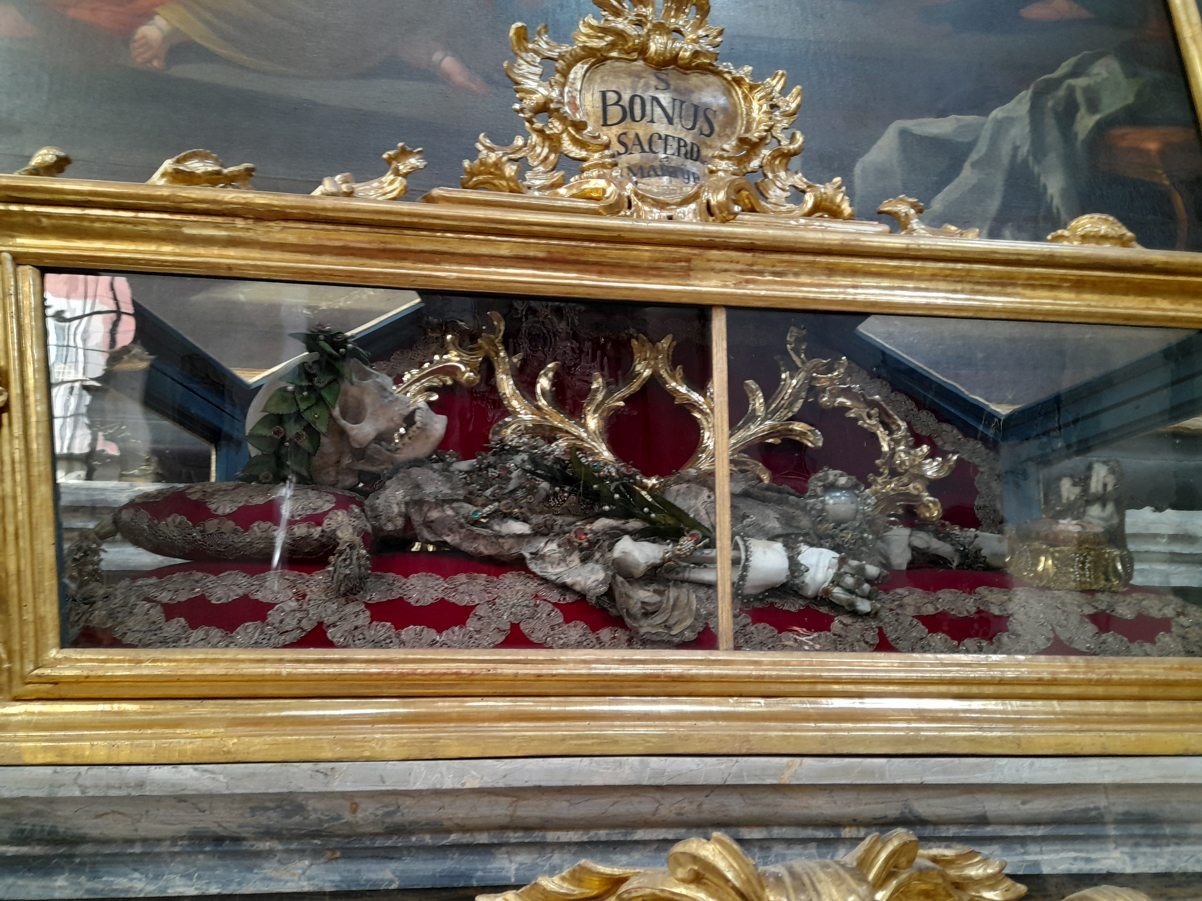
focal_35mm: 25
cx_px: 601
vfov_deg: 54.9
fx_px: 868
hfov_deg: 69.4
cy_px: 450
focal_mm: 4.6
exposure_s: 1/60
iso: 320
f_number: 2
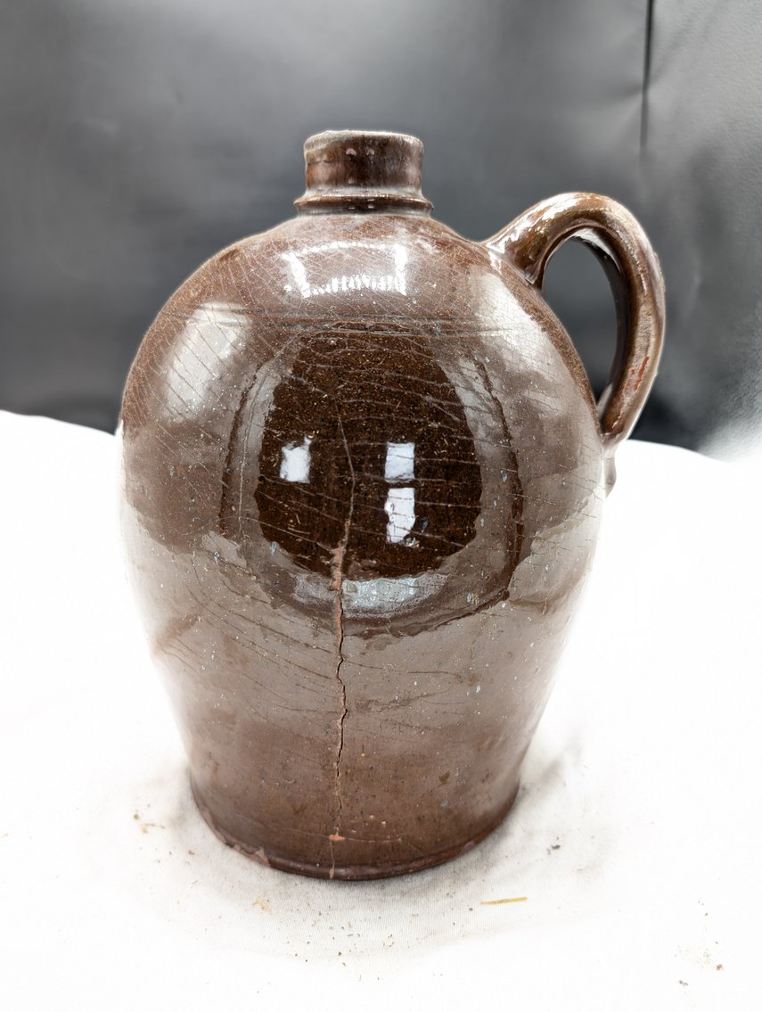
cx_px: 381
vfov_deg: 71.5
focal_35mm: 24
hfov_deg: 57.0
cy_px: 506
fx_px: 702
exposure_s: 1/90
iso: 57
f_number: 1.68
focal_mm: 6.9
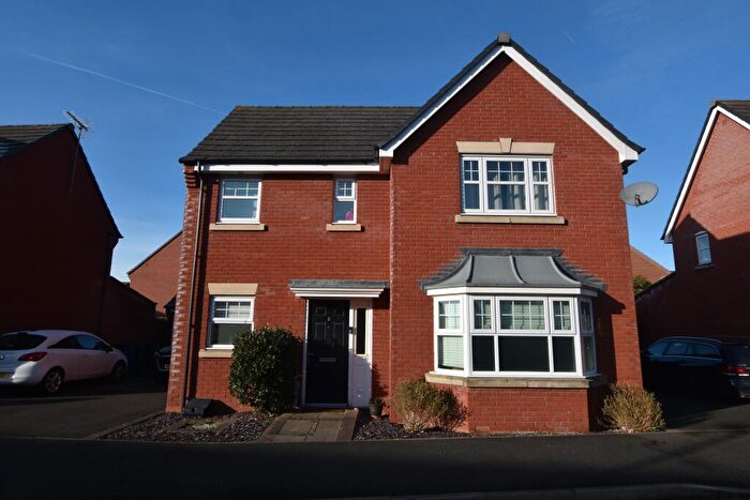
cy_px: 250
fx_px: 406
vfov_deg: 63.2
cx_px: 375
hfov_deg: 85.4
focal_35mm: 20
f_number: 8
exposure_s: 1/250
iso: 100
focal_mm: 13
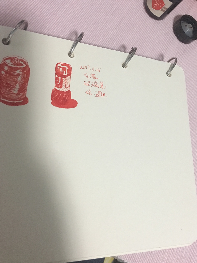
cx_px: 117
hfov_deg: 39.5
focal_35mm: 36
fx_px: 273
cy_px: 125
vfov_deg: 51.3
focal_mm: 4.15
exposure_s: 1/4
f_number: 2.2
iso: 125
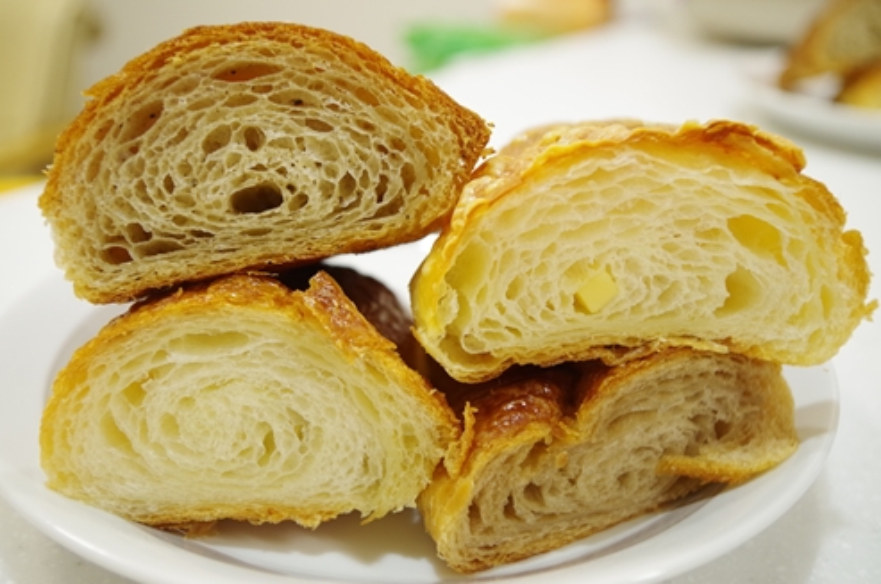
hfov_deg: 52.5
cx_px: 440
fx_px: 893
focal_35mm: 37
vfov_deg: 36.2
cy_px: 292
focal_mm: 24.38
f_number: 4
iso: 800
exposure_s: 1/40
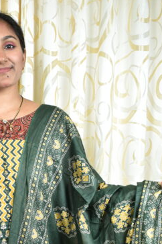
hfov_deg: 19.9
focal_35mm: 67
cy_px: 246
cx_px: 11
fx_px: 452
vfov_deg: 28.2
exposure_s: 1/40
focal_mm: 18
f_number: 4.5
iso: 200
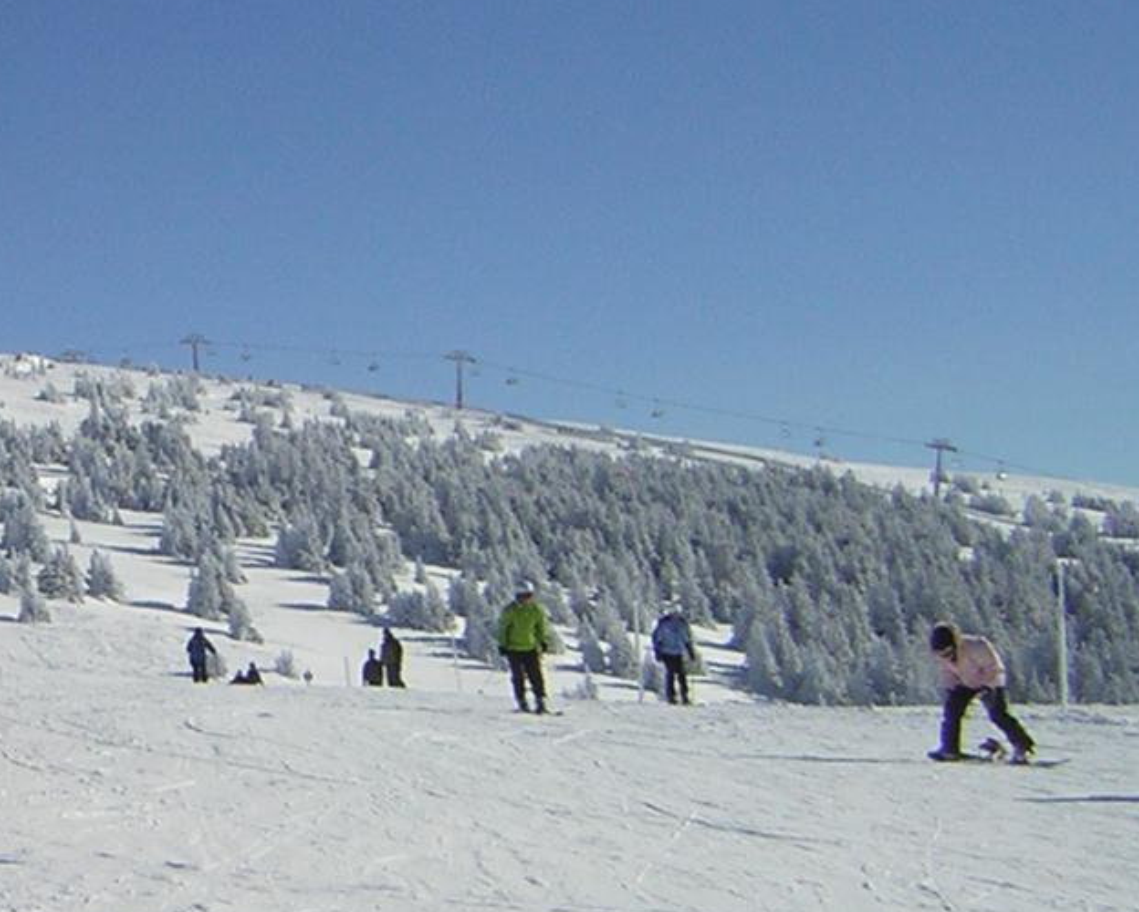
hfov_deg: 23.0
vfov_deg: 19.0
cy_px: 489
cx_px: 132
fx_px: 2732
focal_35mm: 81
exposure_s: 1/808
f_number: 5.2
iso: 50
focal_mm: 4.7
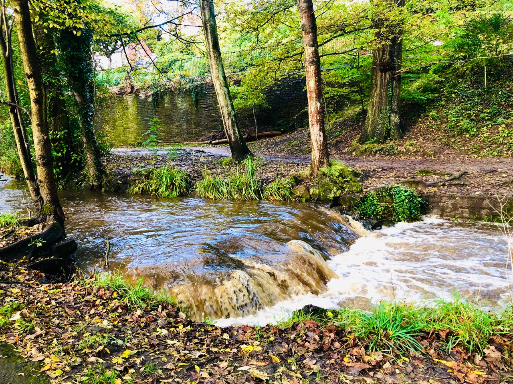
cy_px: 192
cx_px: 256
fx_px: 415
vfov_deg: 49.7
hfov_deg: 63.4
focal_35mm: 28
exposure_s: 1/30
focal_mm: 3.99
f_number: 1.8
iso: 25
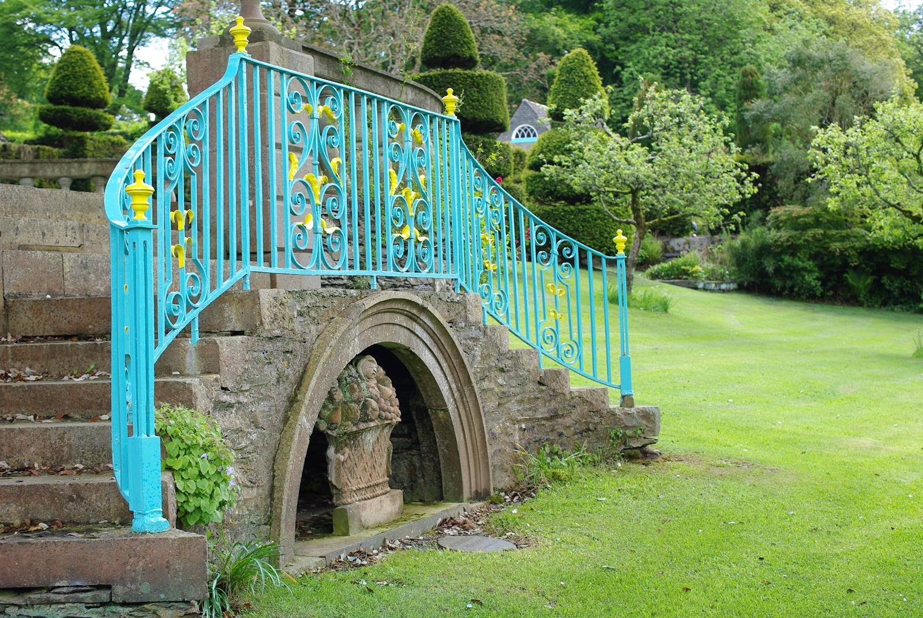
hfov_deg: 38.1
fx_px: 1335
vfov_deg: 26.1
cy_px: 309
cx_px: 462
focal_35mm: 52
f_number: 4
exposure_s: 1/125
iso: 100
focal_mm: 35
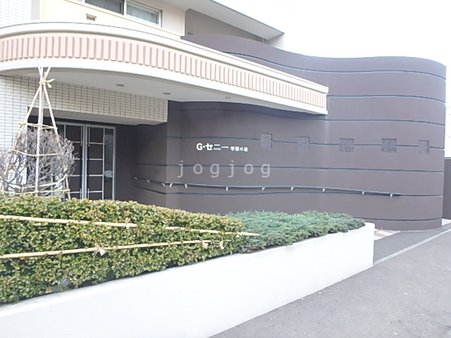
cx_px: 226
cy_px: 169
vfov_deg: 63.4
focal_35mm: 21
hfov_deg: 79.0
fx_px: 274
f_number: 3.5
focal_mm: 3.7
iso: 125
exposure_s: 1/60
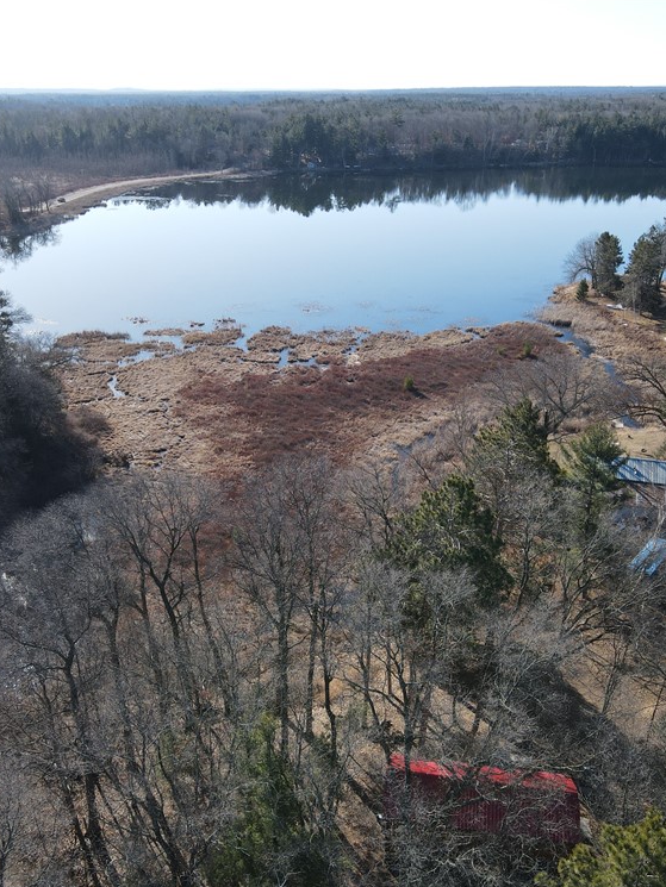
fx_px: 846
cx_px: 291
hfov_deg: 42.9
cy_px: 454
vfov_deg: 55.3
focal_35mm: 33
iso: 100
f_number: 2.8
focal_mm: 4.5
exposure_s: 1/320
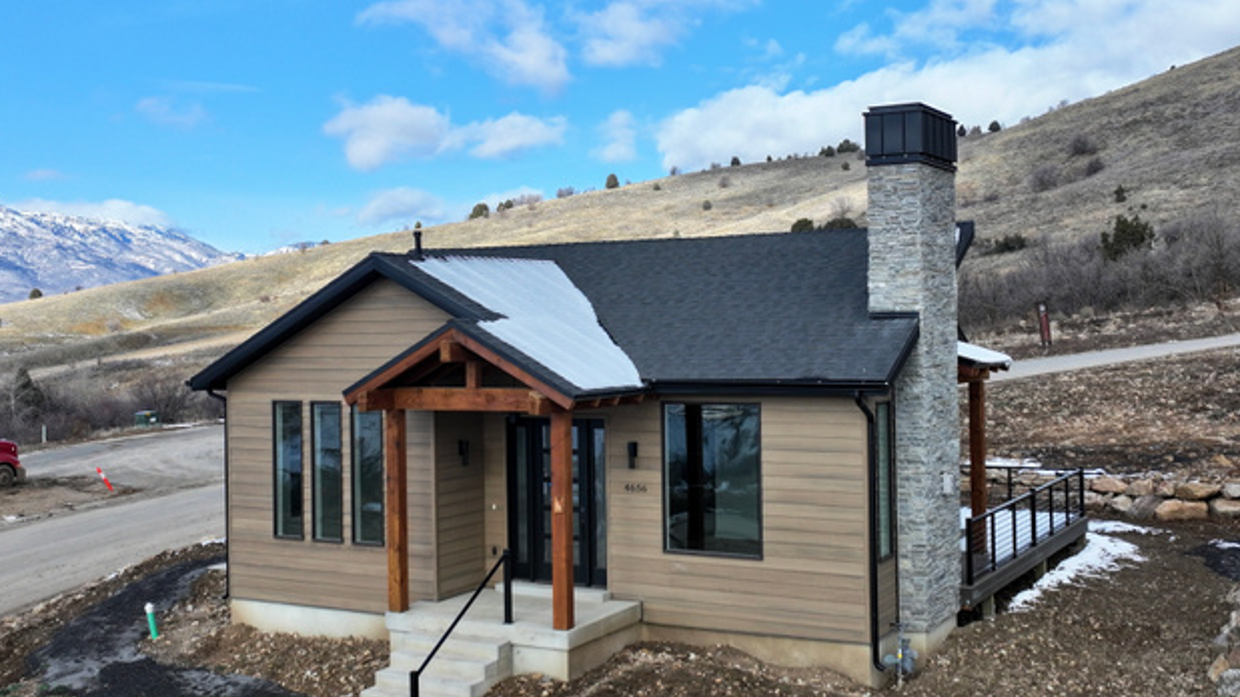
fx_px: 888
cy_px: 448
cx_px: 617
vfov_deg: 42.5
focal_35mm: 27
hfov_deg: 69.9
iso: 190
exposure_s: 1/2000
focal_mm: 12.29
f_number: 2.8
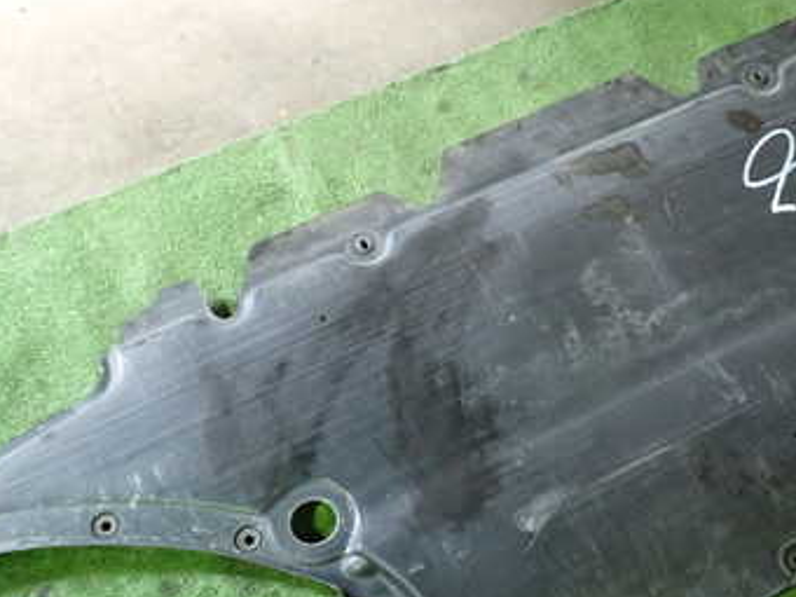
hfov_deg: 35.3
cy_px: 403
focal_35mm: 53
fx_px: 1219
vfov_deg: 27.3
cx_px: 602
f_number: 2.3
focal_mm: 5.4
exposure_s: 1/30
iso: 500
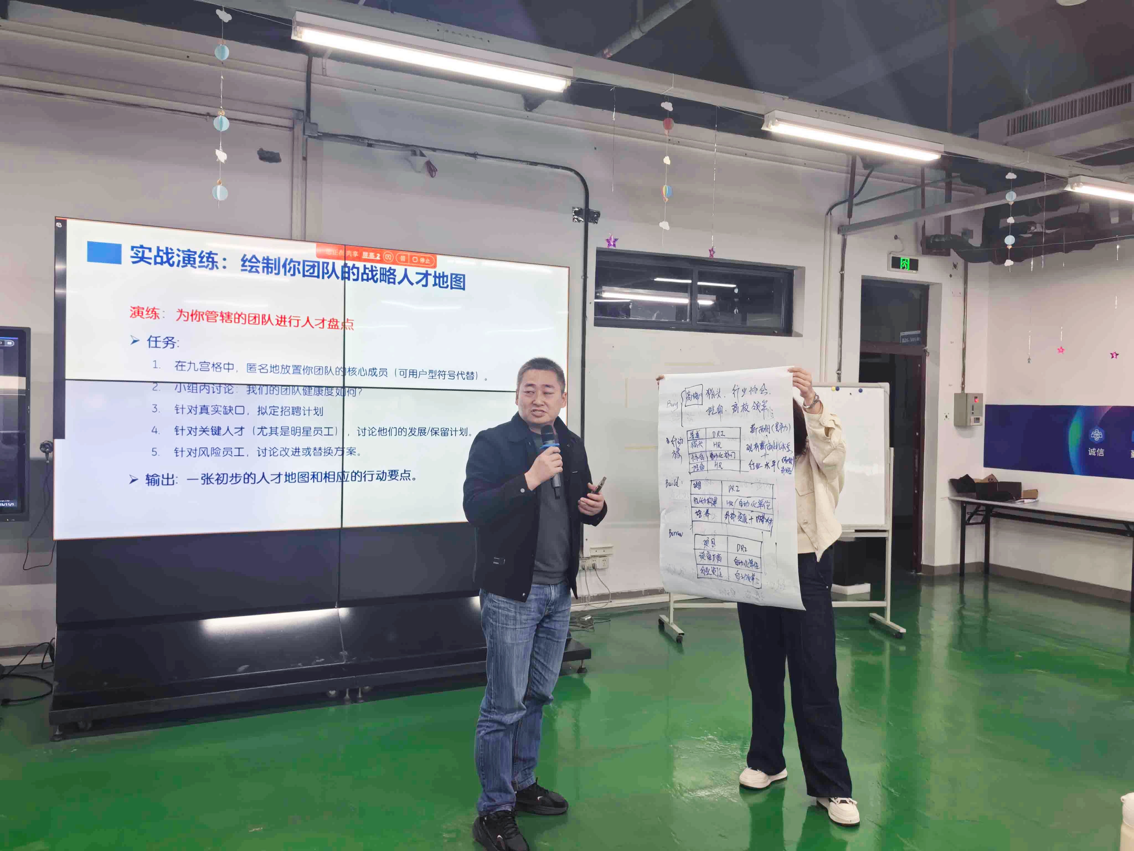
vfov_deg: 51.4
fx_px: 885
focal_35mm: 27
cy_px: 426
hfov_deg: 65.3
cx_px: 567
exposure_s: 1/100
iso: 100
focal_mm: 5.72
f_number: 2
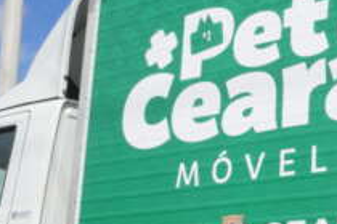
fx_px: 749
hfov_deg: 23.9
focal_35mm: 80
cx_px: 363
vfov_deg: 16.9
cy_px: 185
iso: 2000
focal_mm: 28
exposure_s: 1/1000
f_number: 22
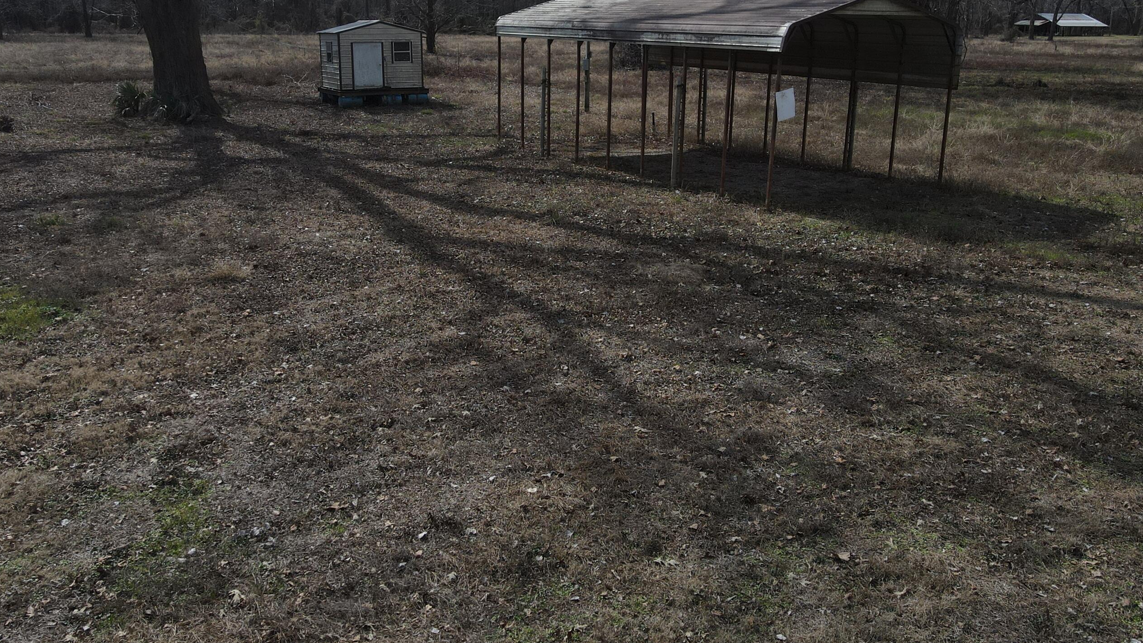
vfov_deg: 37.4
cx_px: 570
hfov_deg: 62.6
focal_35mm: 31
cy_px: 218
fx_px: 940
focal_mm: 4.5
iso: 100
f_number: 2.8
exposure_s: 1/1250
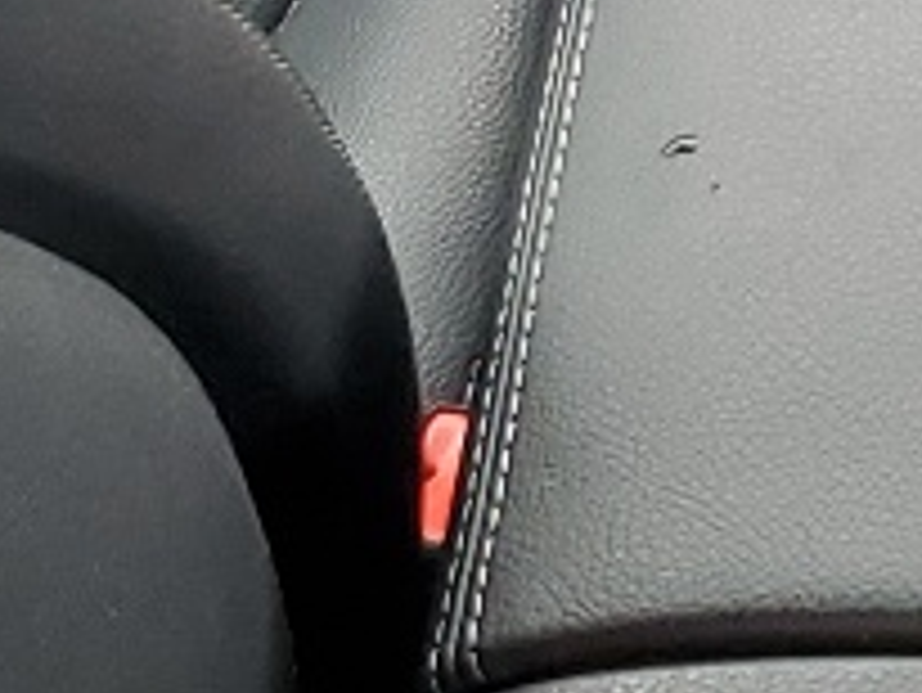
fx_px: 5410
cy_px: -990
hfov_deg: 9.6
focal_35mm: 203
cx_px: 1228
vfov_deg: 6.9
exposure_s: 1/60.2
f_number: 1.5
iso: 65
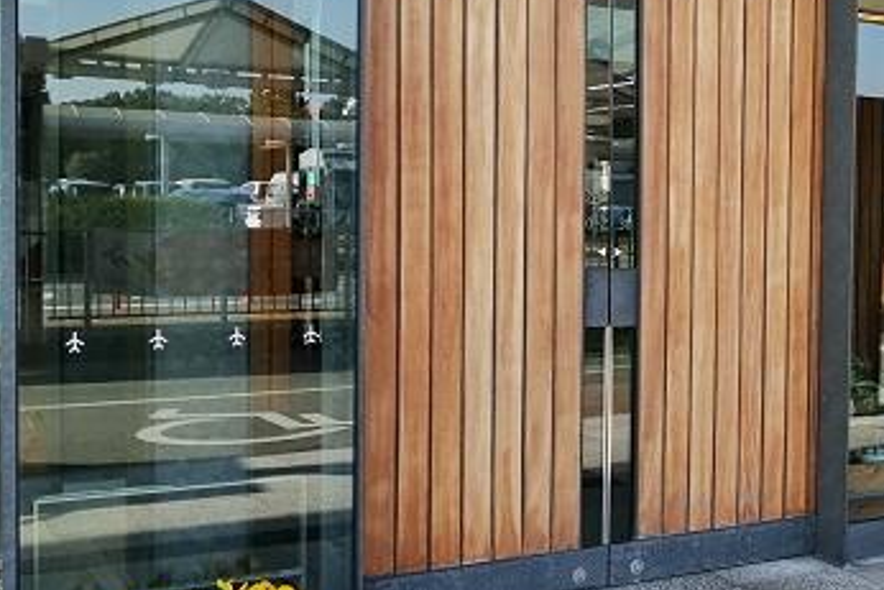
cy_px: 261
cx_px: 758
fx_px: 1253
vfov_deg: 26.5
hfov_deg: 36.9
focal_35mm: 51
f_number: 1.8
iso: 50
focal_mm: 3.64
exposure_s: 1/343
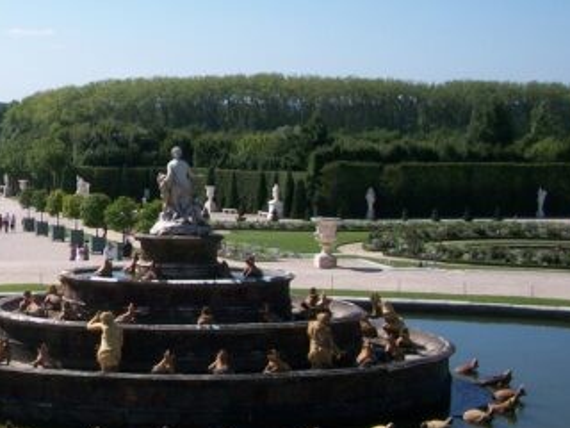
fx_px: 1383
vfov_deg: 17.5
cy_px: 111
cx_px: -34
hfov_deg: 22.2
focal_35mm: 84
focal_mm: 6.3
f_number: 5.6
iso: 80
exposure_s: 1/400
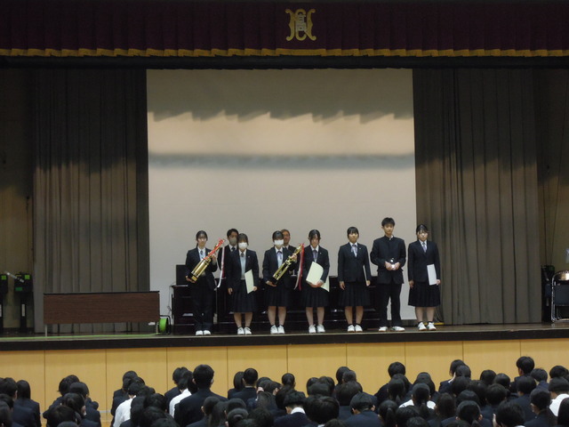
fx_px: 1644
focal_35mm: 100
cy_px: 214
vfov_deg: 14.8
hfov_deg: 19.6
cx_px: 284
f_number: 5.5
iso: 800
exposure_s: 1/20
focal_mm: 17.9
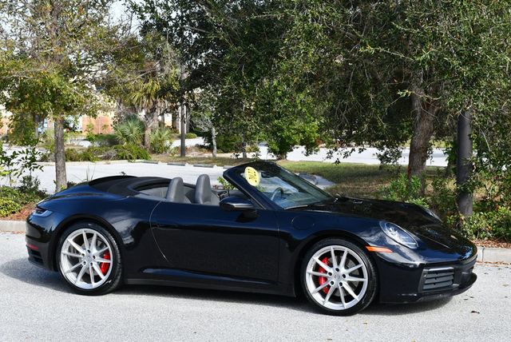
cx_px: 256
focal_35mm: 68
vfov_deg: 20.1
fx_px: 966
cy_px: 171
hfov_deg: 29.6
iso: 200
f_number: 8
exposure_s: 1/250
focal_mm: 34
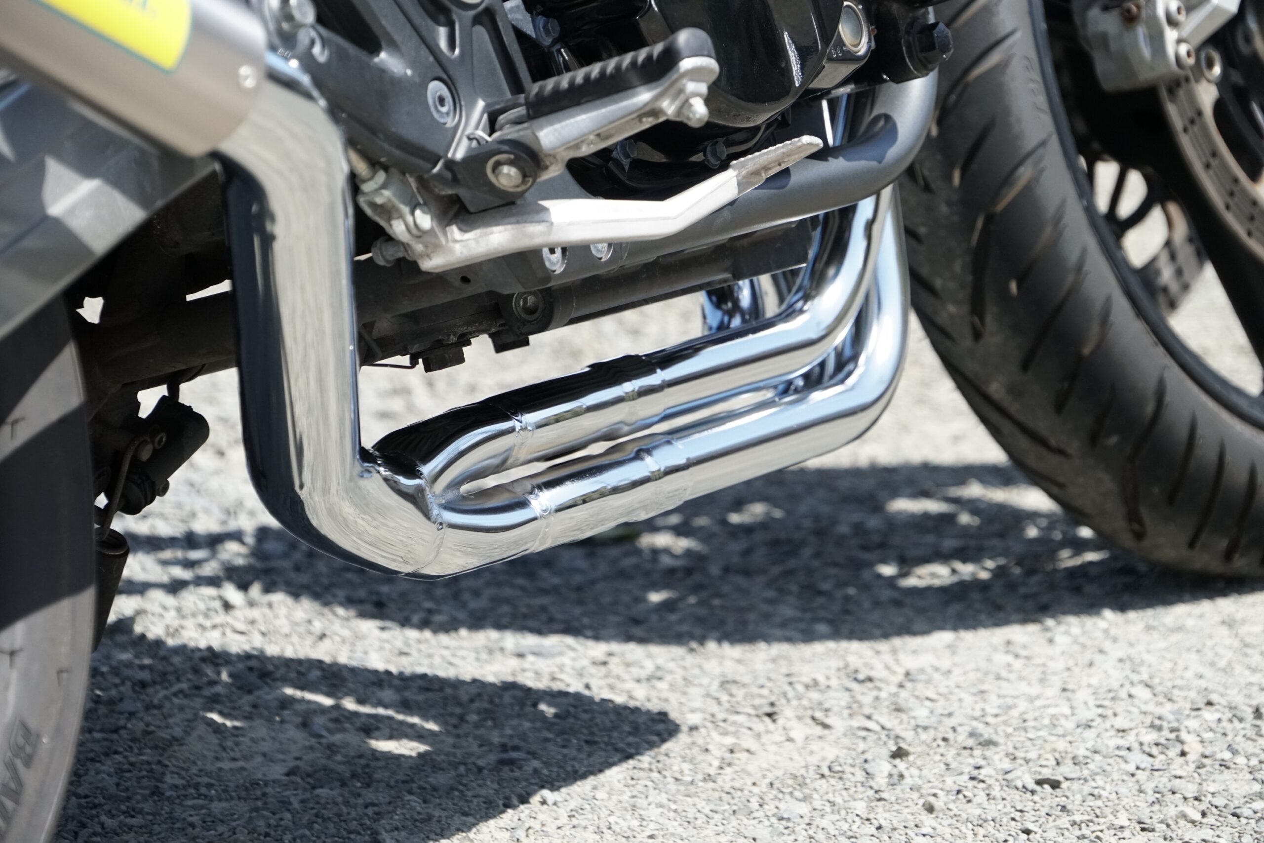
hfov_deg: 11.0
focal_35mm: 188
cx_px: 632
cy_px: 422
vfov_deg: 7.3
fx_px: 6583
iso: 1250
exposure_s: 1/3000
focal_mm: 125
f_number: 5.6
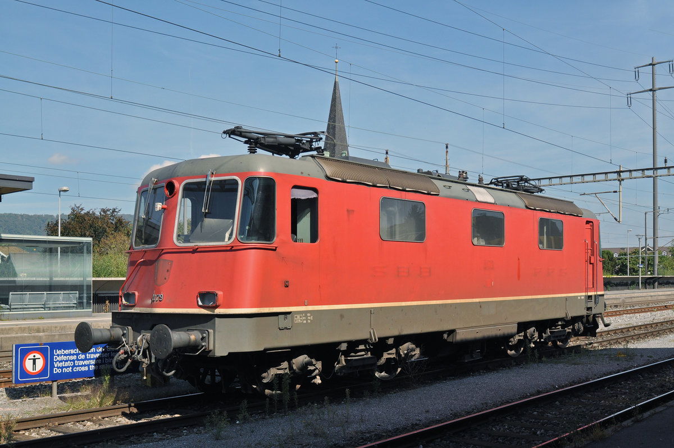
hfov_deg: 49.6
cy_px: 224
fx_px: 729
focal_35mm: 39
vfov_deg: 34.1
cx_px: 337
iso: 400
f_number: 11
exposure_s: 1/500
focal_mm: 26
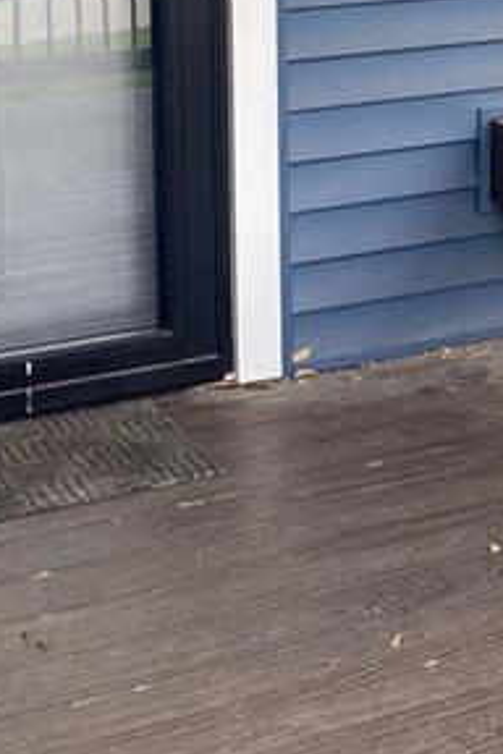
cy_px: -123
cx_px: 655
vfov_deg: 20.1
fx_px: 2012
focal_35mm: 96
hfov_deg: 13.7
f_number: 1.8
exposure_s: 1/255
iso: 32
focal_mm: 4.25
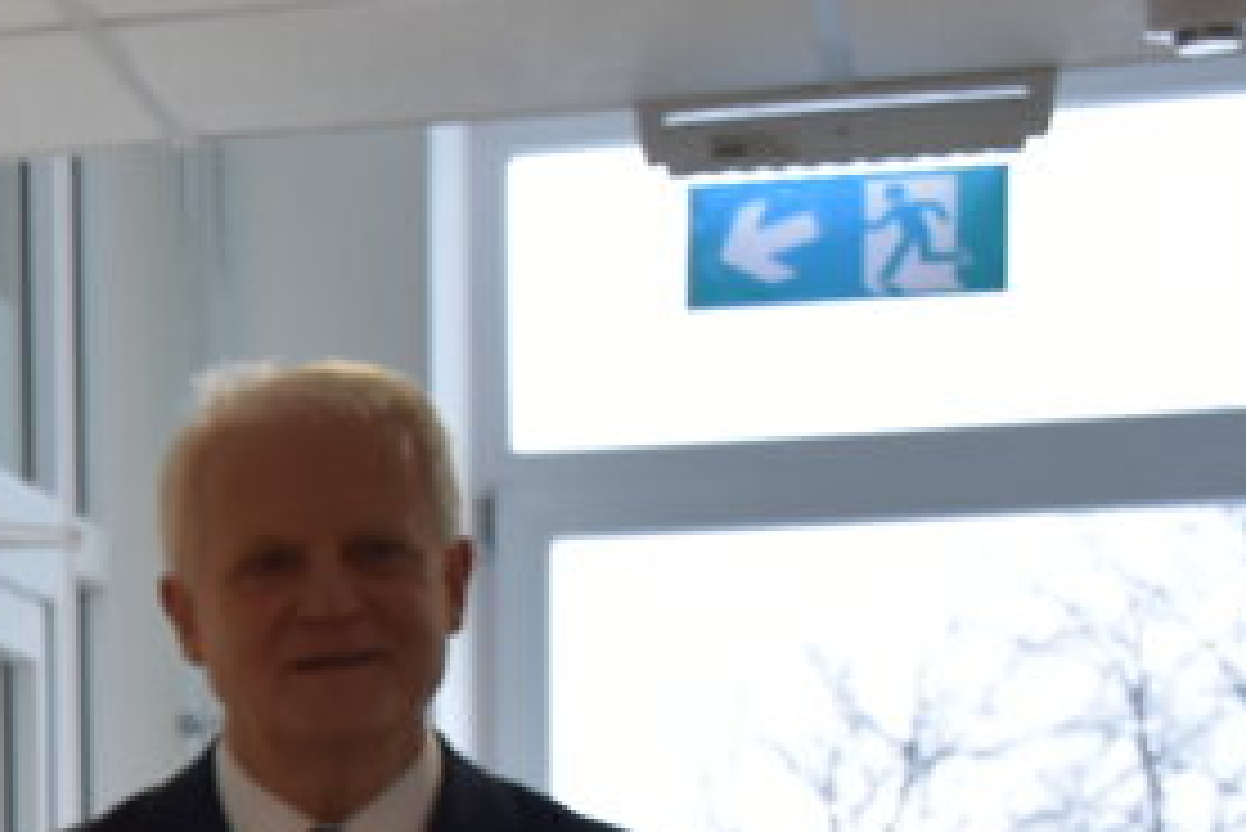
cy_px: 1151
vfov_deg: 8.7
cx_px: -1322
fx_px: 5402
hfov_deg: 11.7
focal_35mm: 156
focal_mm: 24
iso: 400
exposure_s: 1/100
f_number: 5
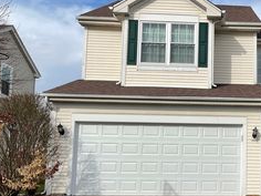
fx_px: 415
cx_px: 242
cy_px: 119
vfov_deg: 26.5
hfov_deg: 32.9
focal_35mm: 55
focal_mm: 5.1
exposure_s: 1/3922
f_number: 1.6
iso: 32
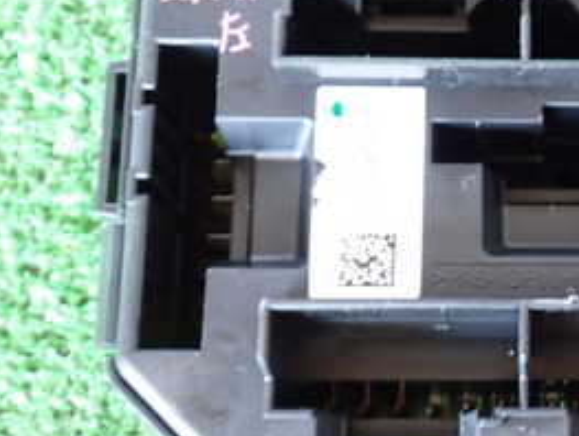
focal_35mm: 82
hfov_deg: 22.4
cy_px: 253
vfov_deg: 18.0
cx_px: 643
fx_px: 1373
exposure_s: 1/40
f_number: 2.5
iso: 800
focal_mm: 6.37
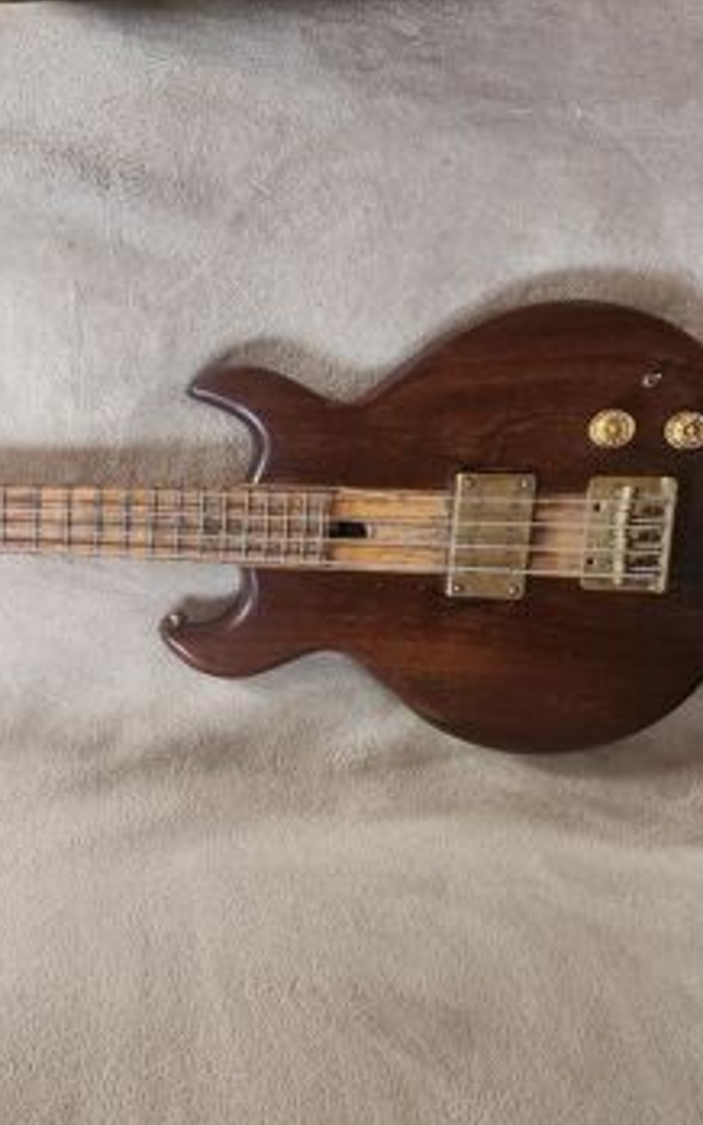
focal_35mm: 35
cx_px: 42
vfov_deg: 55.3
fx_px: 1073
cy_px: 577
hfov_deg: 33.9
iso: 400
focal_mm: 5
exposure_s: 1/100
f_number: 1.8
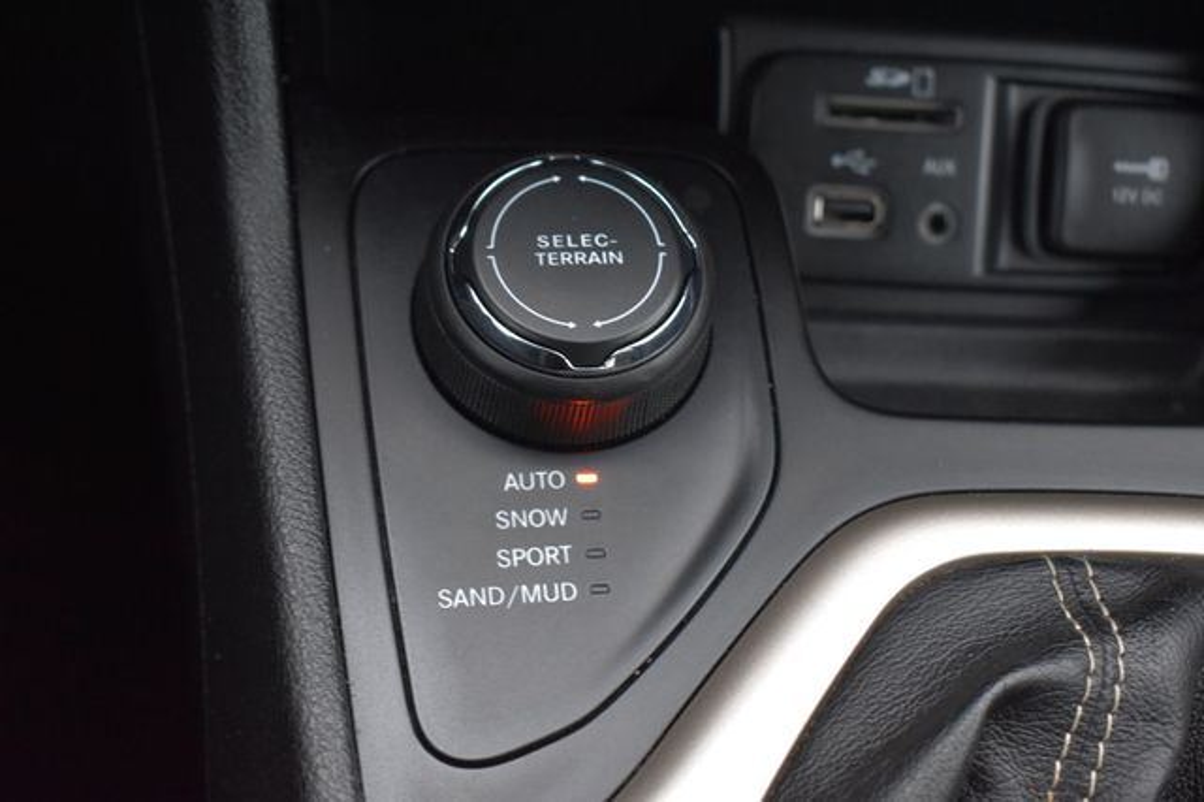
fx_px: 1905
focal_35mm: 57
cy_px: 401
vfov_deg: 23.8
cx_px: 602
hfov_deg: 35.1
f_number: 5.6
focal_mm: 38
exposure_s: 1/15
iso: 1600
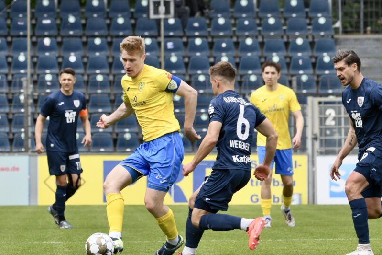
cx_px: 201
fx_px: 3670
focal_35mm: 346
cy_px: 146
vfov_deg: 4.0
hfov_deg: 6.0
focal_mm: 270
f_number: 8
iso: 1250
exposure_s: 1/1600
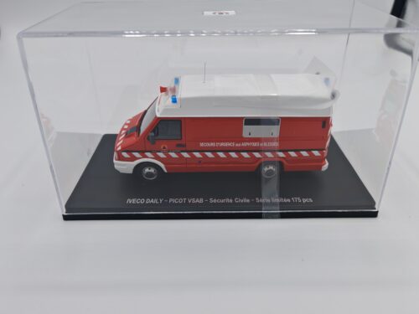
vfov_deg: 51.4
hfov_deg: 65.3
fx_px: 327
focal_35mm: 27
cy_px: 157
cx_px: 210
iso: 50
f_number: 1.9
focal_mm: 6.67
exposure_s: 1/410
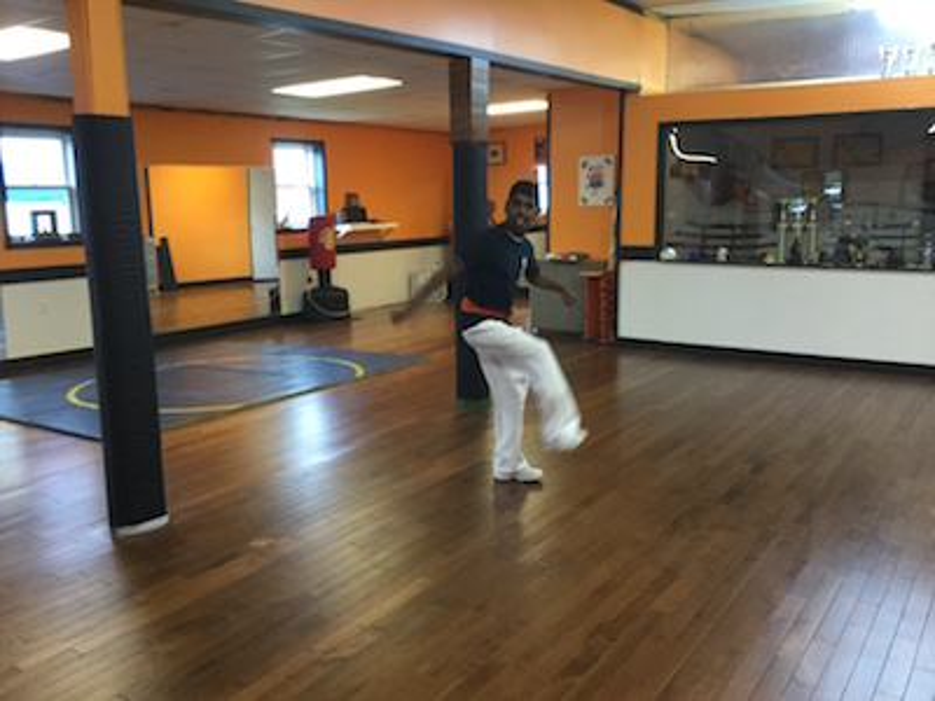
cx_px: 468
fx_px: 837
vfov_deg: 45.4
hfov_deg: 58.4
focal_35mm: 31
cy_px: 350
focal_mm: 3.3
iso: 125
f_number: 2.4
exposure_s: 1/30
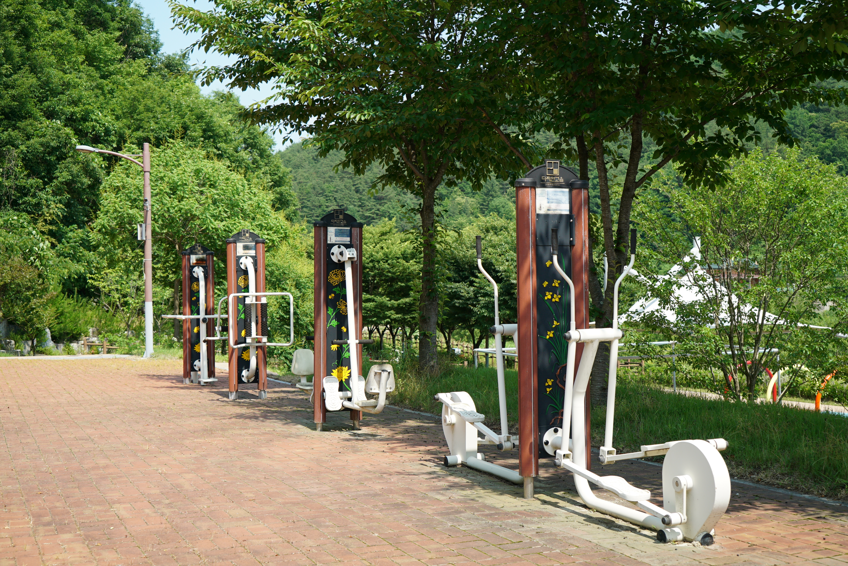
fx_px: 966
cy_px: 283
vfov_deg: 32.7
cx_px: 424
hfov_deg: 47.4
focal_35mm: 41
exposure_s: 1/640
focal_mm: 41
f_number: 5.6
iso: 200
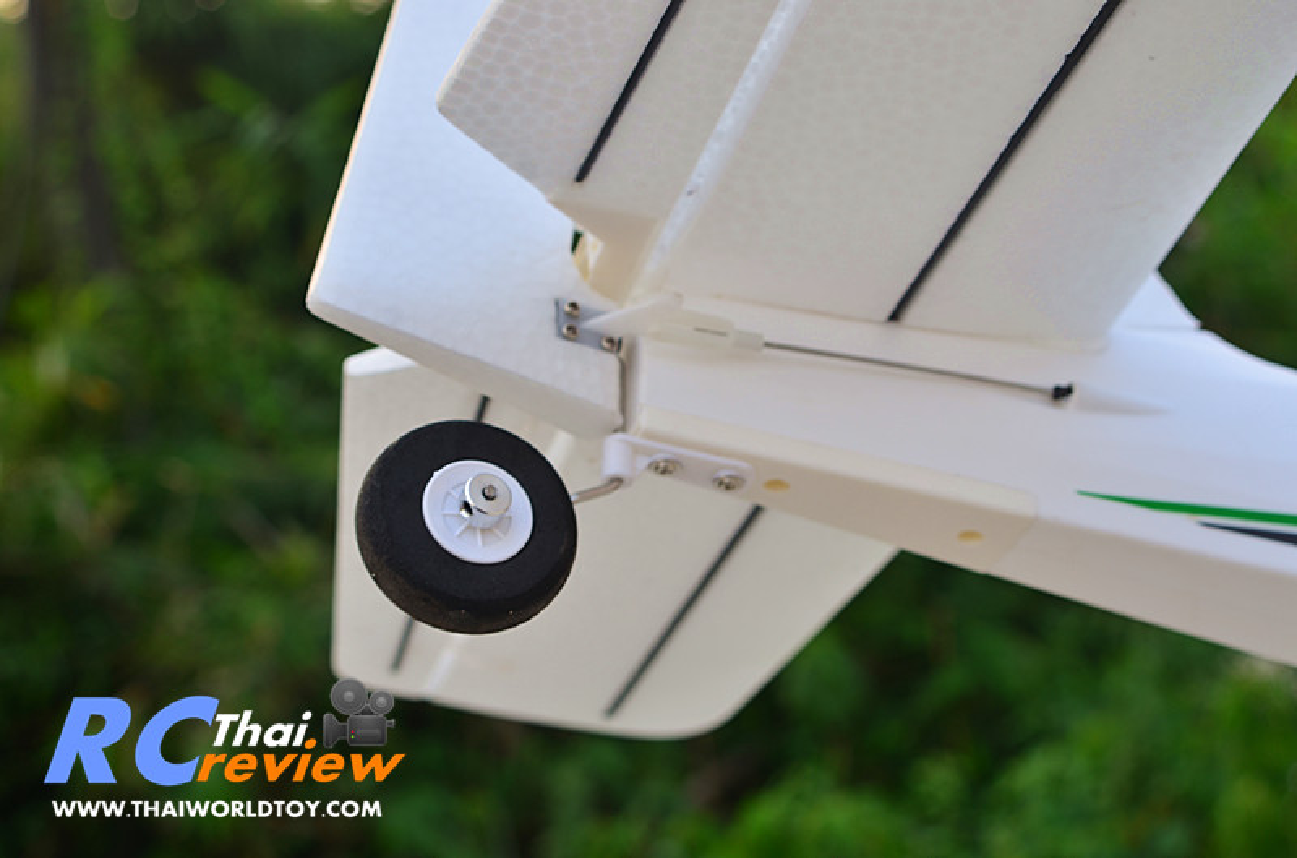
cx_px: 648
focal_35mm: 66
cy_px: 429
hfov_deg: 30.6
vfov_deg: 20.5
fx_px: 2372
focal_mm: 44
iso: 100
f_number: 6.3
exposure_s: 1/50
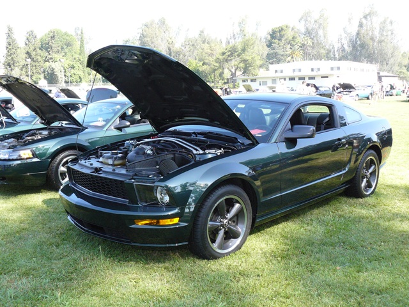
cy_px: 154
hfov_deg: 51.4
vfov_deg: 39.7
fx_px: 425
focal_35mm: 36
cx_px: 204
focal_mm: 6
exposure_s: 1/200
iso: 200
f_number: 4
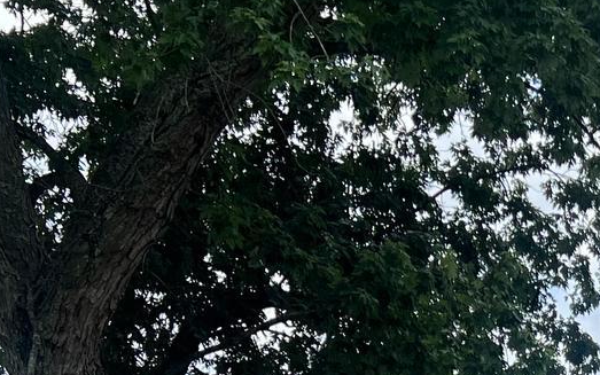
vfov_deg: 11.2
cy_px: 703
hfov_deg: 17.3
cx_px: 905
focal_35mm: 108
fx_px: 1766
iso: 50
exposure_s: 1/3257
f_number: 1.5
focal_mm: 5.7
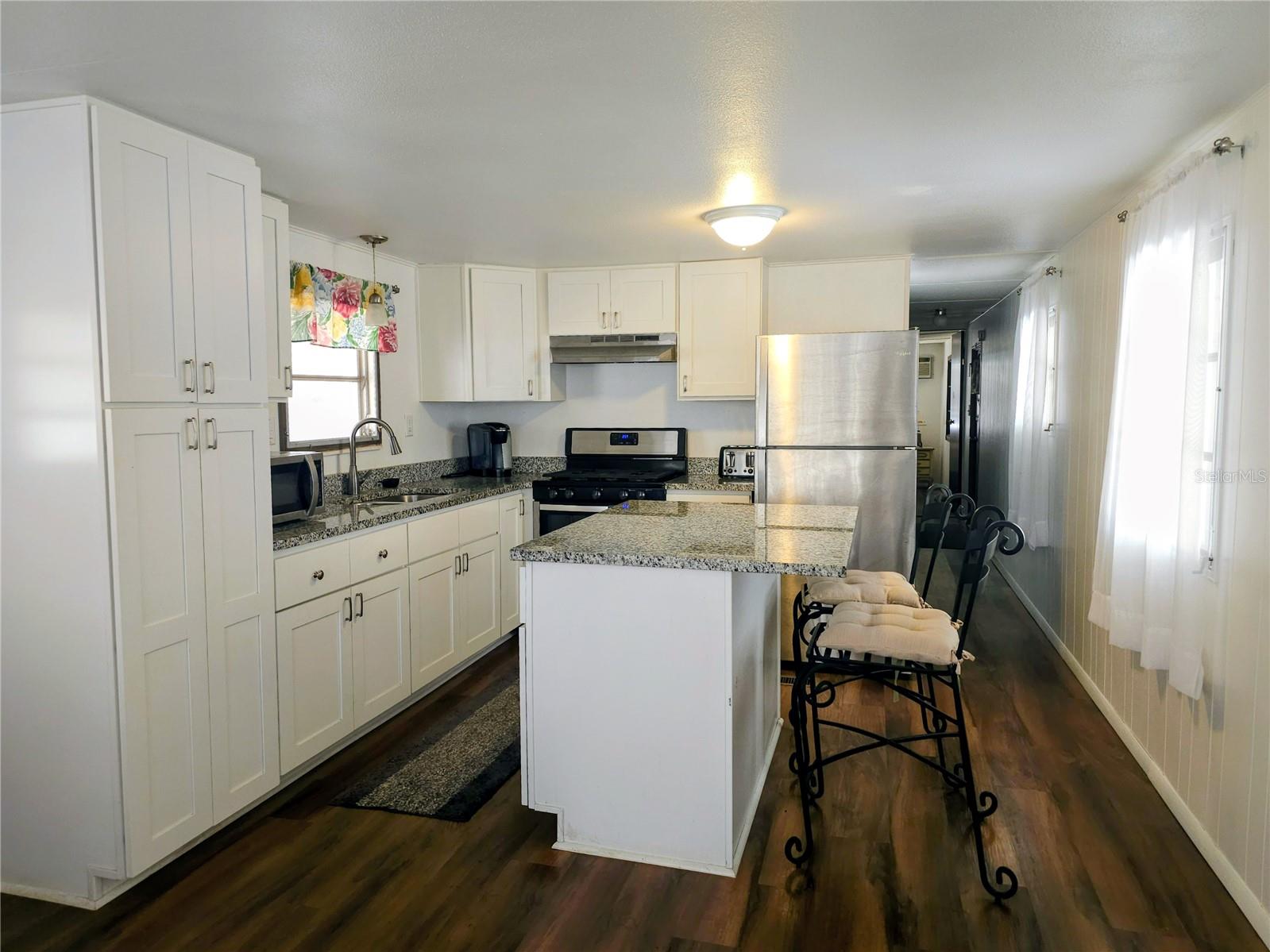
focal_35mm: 23
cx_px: 635
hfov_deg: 73.9
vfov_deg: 58.9
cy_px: 476
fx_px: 844
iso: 100
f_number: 1.7
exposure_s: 1/60
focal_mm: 6.3
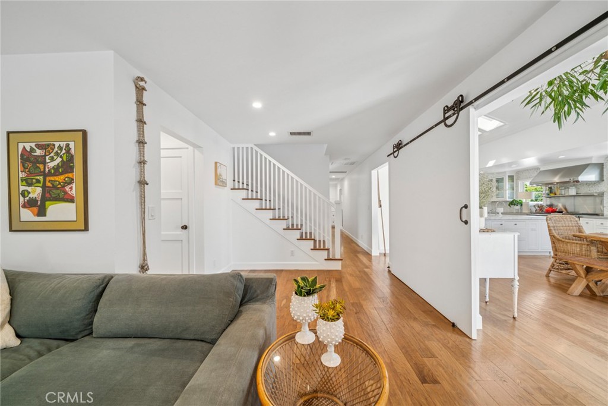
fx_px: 203
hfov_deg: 112.6
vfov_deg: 90.0
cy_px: 203
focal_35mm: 12
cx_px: 304
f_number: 8
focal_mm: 12
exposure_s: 1/20
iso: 400
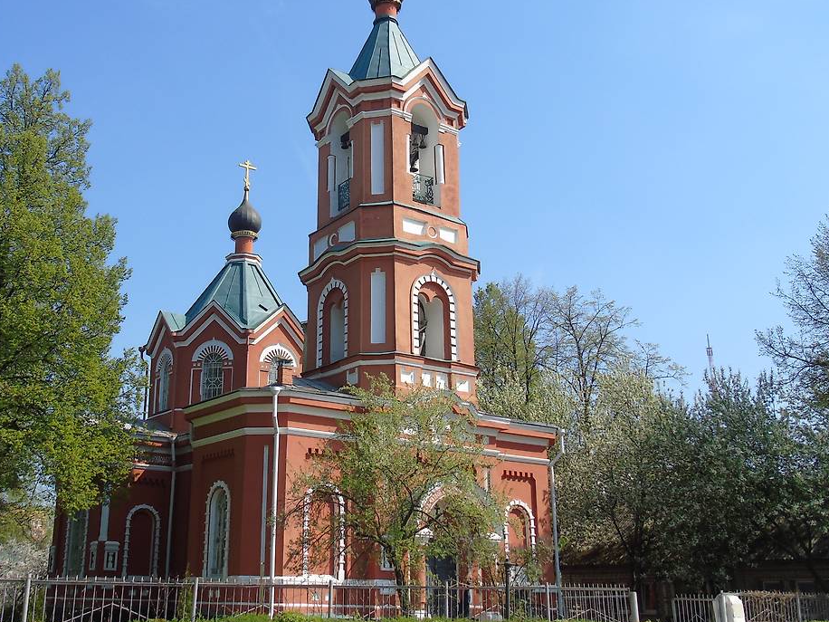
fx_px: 910
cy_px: 258
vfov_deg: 37.6
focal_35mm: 38
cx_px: 314
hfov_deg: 48.5
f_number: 3.6
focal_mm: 5.2
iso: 80
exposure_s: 1/800
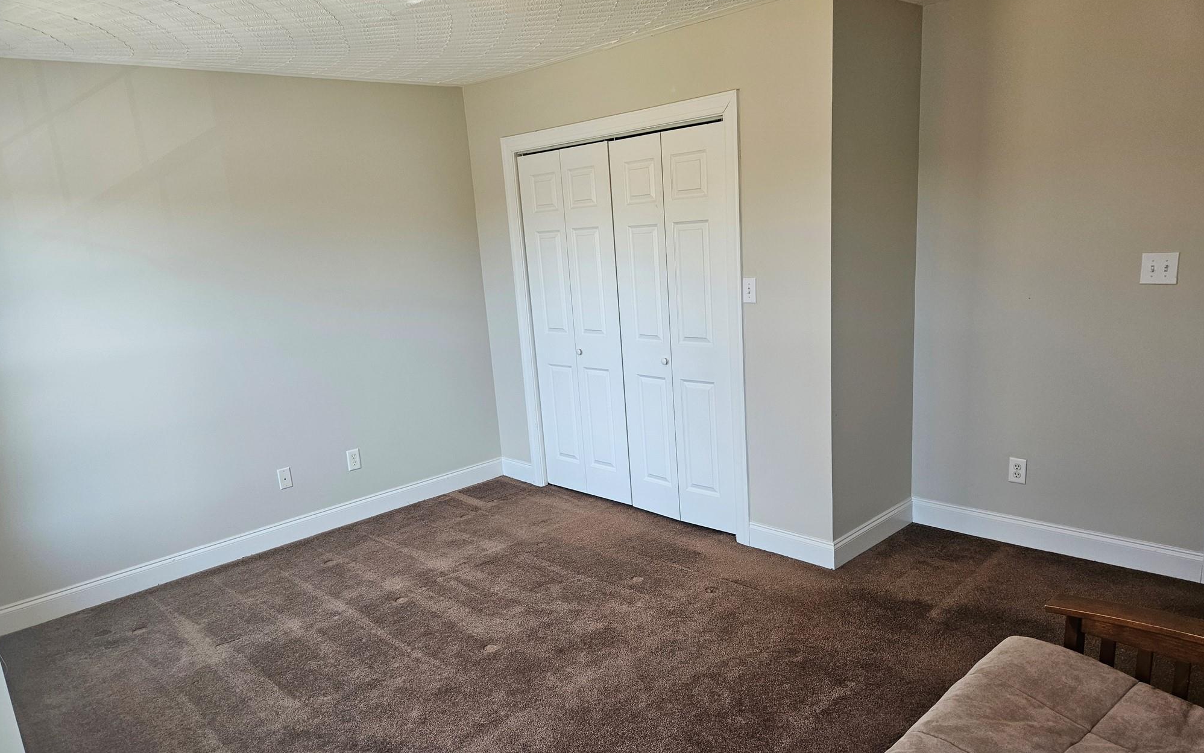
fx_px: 820
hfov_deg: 72.5
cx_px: 602
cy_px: 435
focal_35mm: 25
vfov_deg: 49.1
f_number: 1.8
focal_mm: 5.4
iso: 160
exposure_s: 1/120
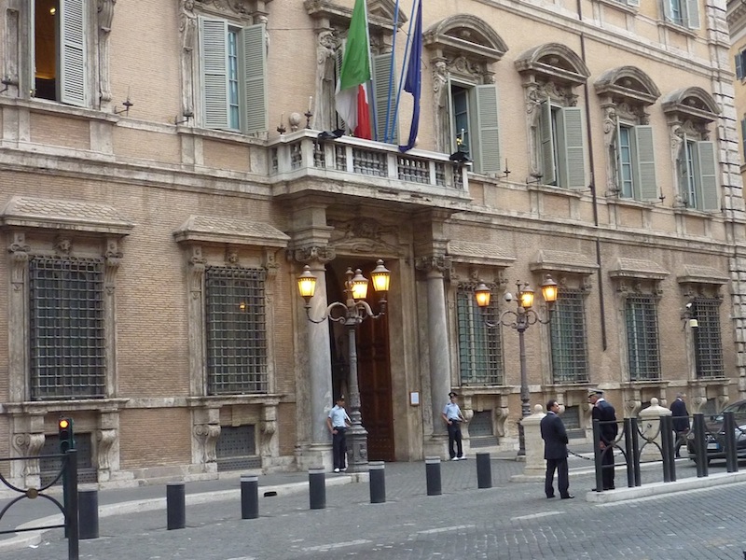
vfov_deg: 27.0
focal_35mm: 54
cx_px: 373
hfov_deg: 35.5
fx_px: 1164
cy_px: 280
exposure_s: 1/250
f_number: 3.6
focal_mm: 6.1
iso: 320
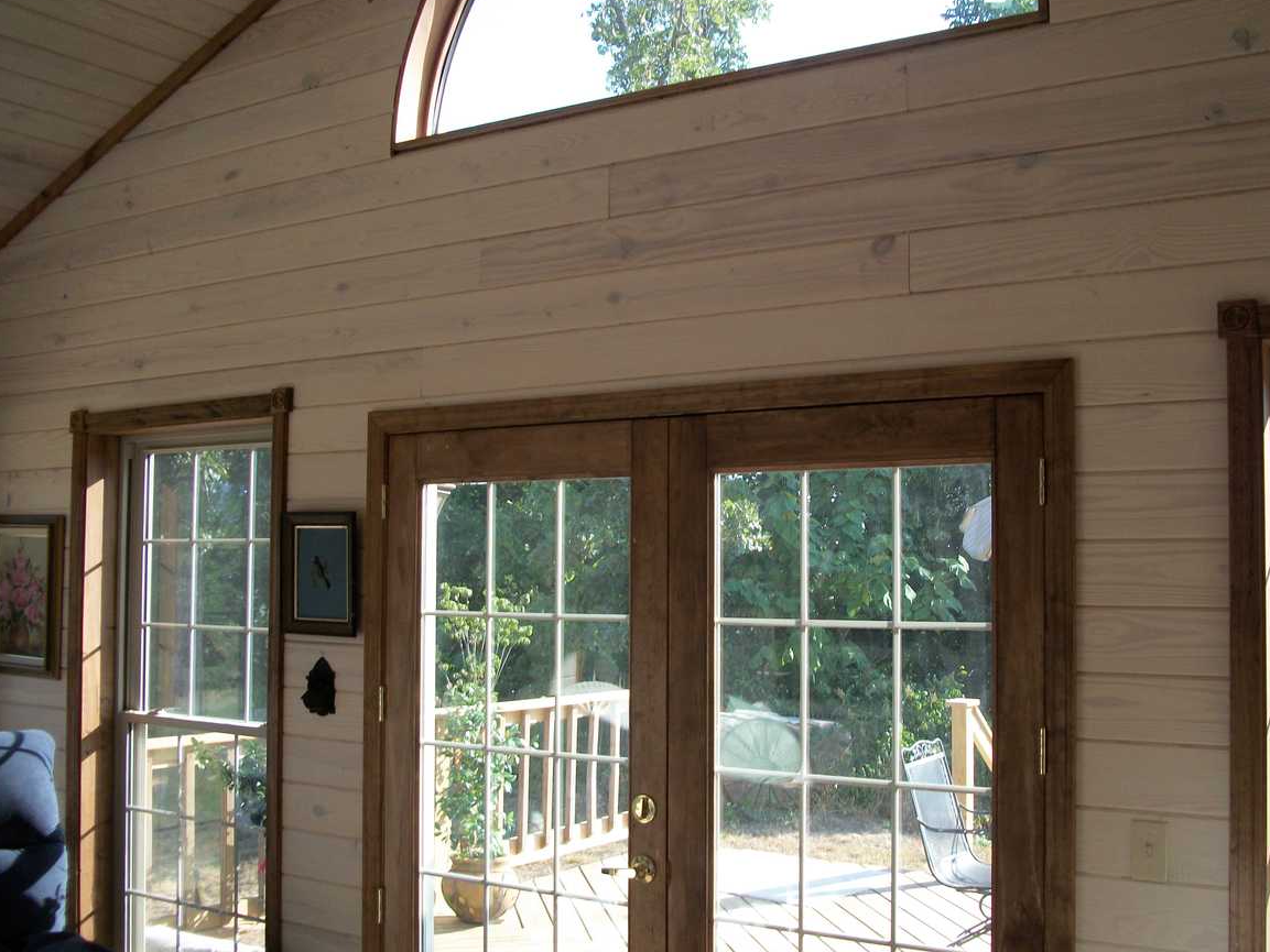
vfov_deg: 38.6
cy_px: 516
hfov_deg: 50.1
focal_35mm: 37
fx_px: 1358
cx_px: 692
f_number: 2.9
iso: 80
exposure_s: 1/200
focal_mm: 5.7
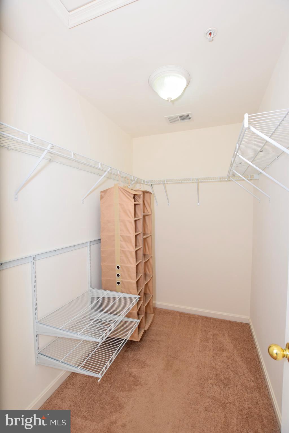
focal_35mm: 17
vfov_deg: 92.4
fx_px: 208
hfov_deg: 69.7
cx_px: 144
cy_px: 216
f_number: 5
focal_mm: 11.5
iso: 800
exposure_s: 1/100
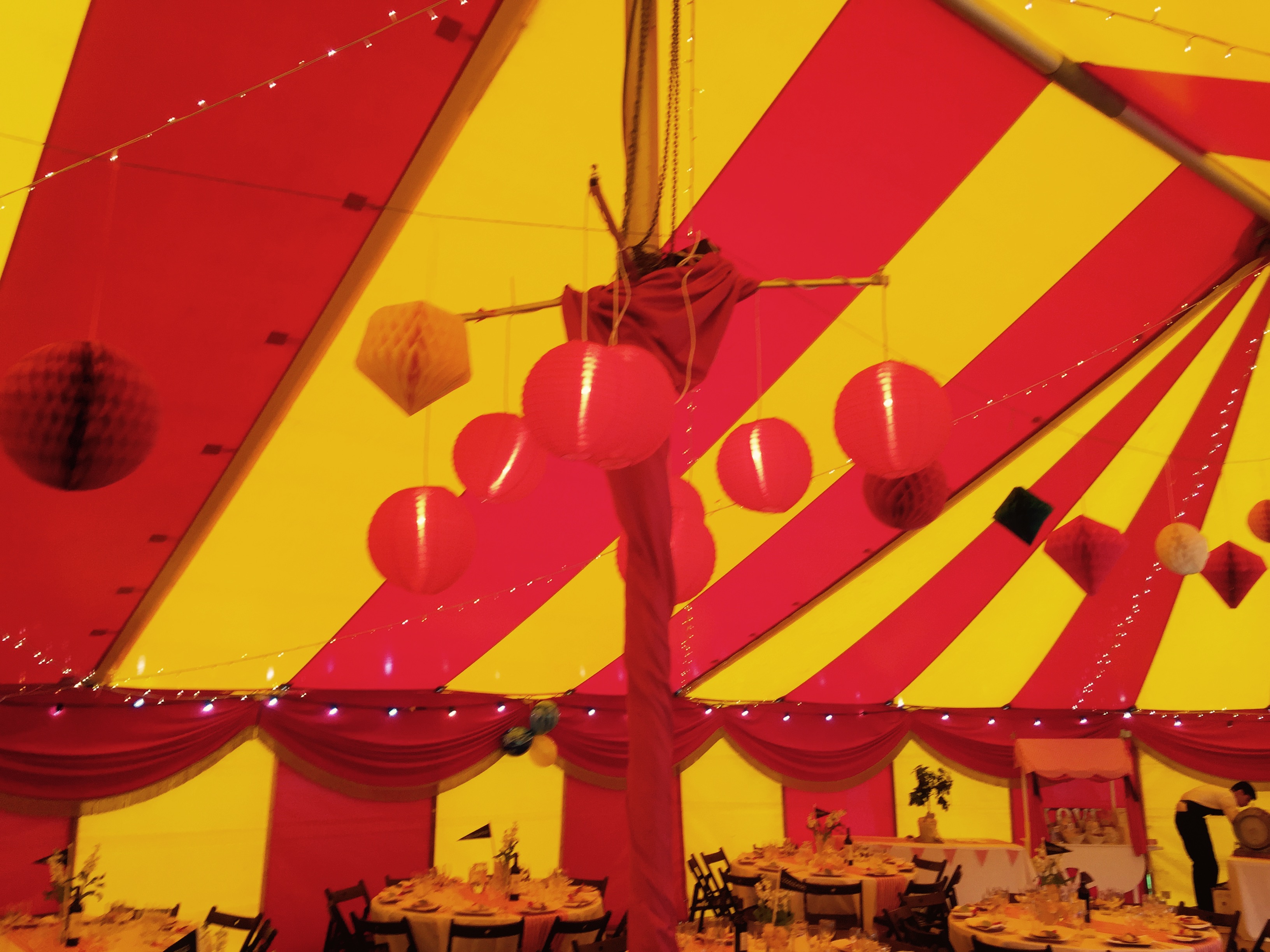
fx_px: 1064
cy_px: 476
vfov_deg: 48.2
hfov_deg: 61.7
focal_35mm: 29
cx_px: 635
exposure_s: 1/60
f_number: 2.2
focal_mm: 4.15
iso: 40
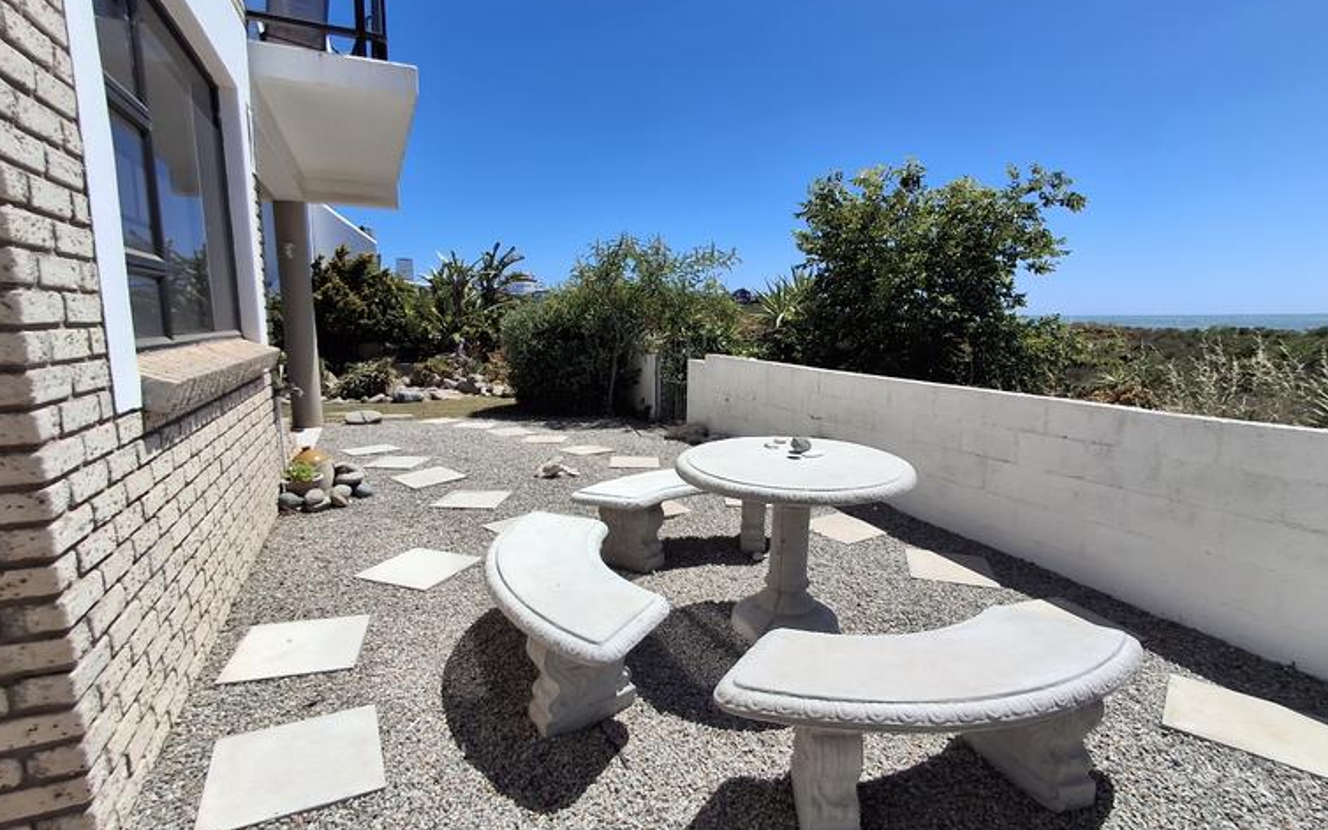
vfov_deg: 65.0
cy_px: 421
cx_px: 673
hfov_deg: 91.1
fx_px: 651
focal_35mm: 18
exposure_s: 1/2304
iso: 40
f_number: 2.2
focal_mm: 1.64
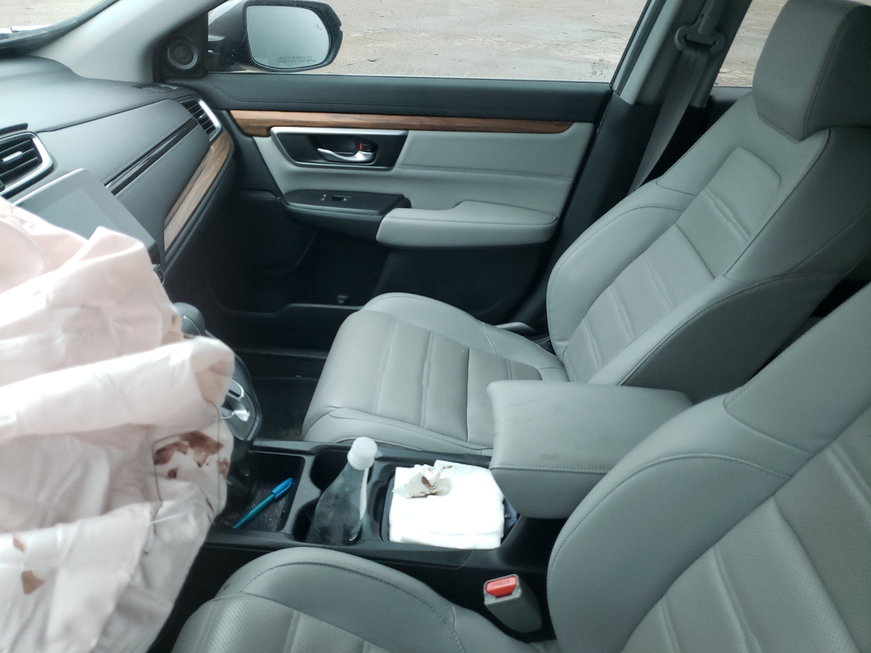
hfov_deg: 67.3
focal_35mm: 26
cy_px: 326
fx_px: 654
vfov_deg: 53.1
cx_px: 436
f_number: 1.5
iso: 124
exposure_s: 1/50
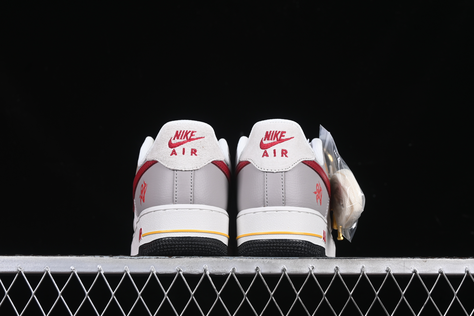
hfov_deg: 27.0
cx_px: 237
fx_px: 987
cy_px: 158
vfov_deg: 18.2
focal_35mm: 75
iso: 160
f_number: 8
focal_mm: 50
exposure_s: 1/80
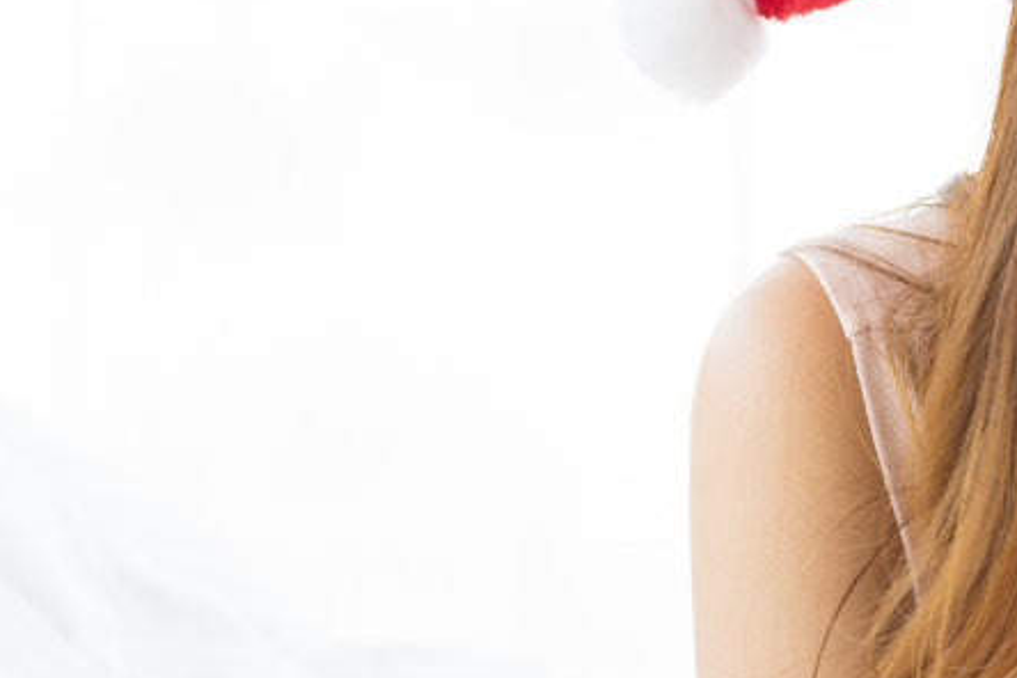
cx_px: 1681
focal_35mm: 306
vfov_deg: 4.5
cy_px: 404
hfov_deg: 6.6
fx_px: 8644
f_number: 5.6
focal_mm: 85
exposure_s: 1/25
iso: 100
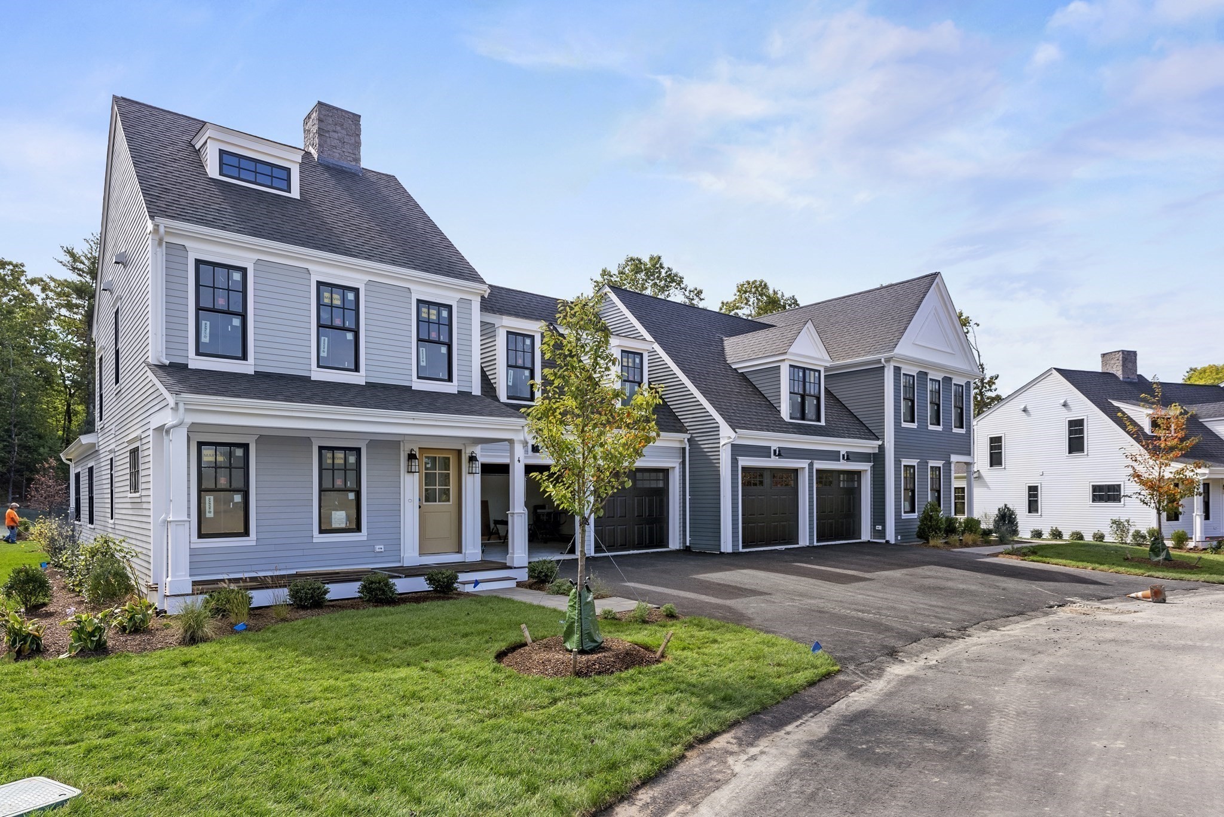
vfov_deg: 62.8
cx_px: 612
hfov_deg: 84.8
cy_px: 408
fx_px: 670
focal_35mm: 20
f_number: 6.3
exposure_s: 1/200
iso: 160
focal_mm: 19.7
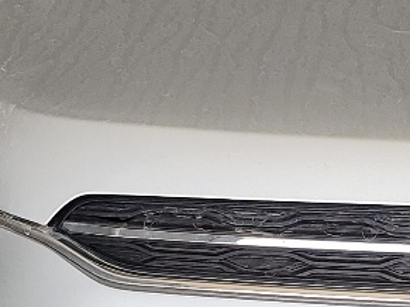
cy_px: 173
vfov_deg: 10.4
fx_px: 1693
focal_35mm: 143
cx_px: 420
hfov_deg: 13.6
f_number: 1.5
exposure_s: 1/588
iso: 50
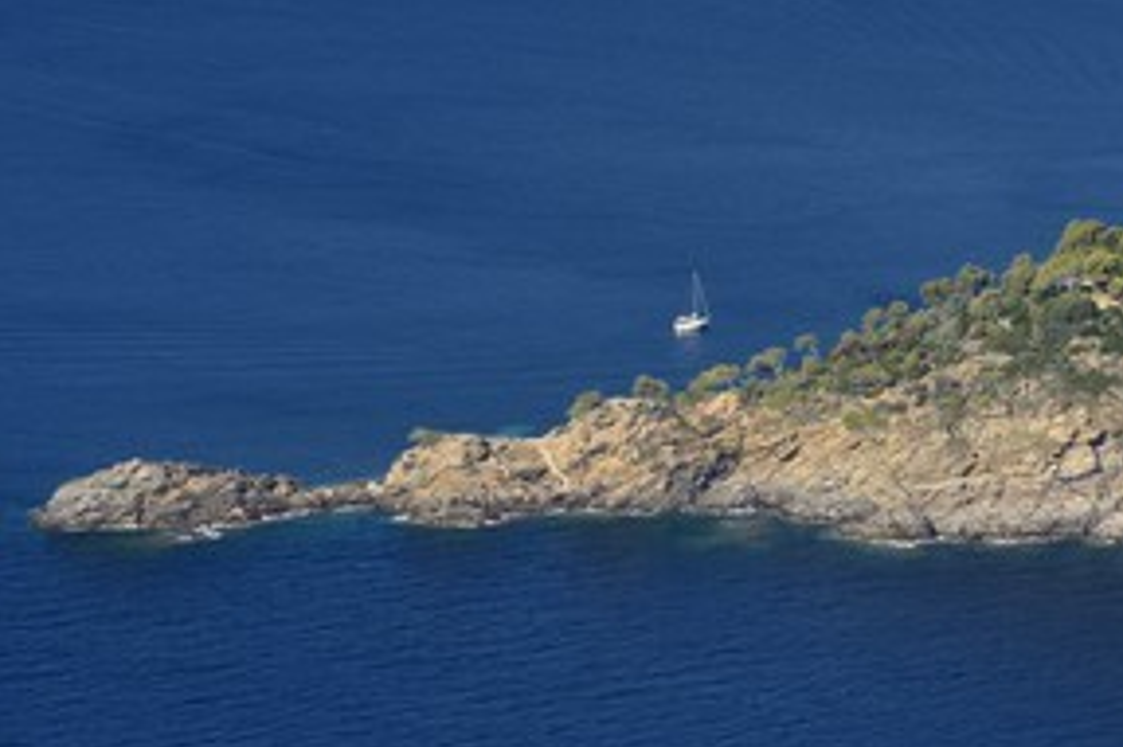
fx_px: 9134
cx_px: 818
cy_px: 356
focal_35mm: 293
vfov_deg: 4.7
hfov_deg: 7.0
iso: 800
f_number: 10
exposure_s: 1/1600
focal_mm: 200
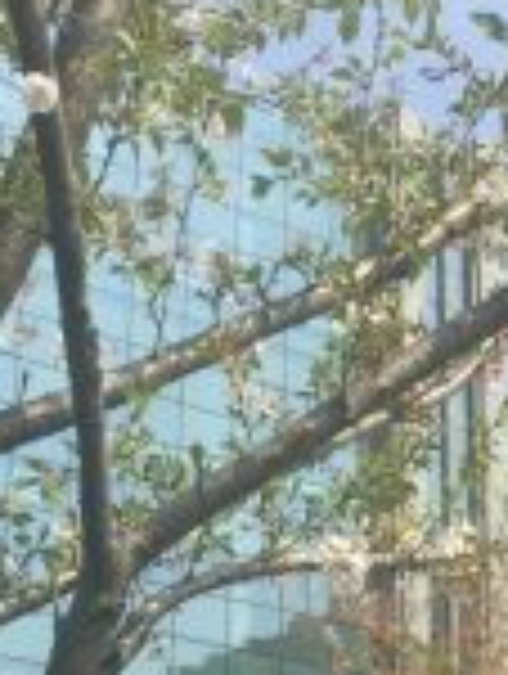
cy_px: 572
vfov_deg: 23.1
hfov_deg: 17.8
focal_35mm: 83
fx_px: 1619
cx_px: 339
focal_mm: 4.15
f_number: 2.2
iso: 32
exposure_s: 1/1582
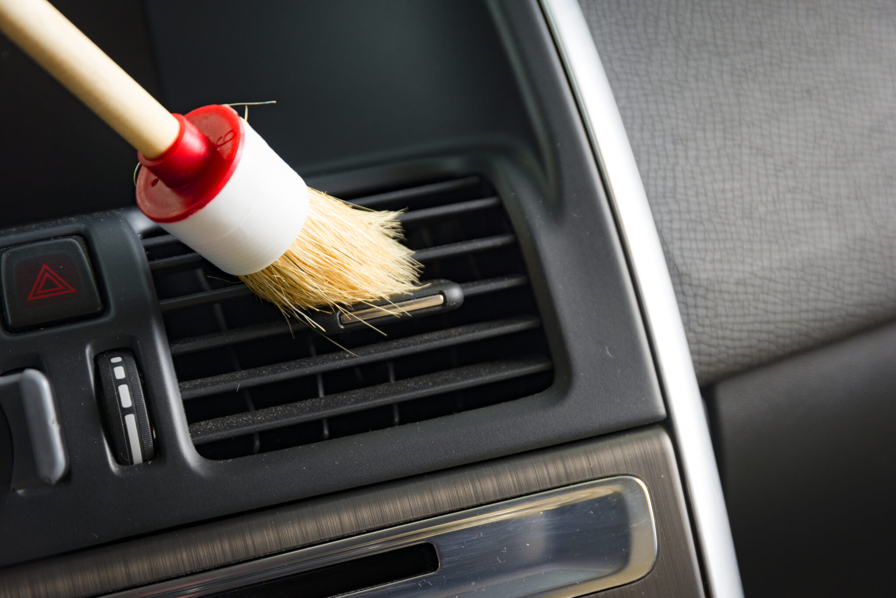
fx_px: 2365
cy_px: 299
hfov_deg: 21.5
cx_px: 448
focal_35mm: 95
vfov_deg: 14.4
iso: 320
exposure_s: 1/160
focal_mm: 95
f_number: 7.1
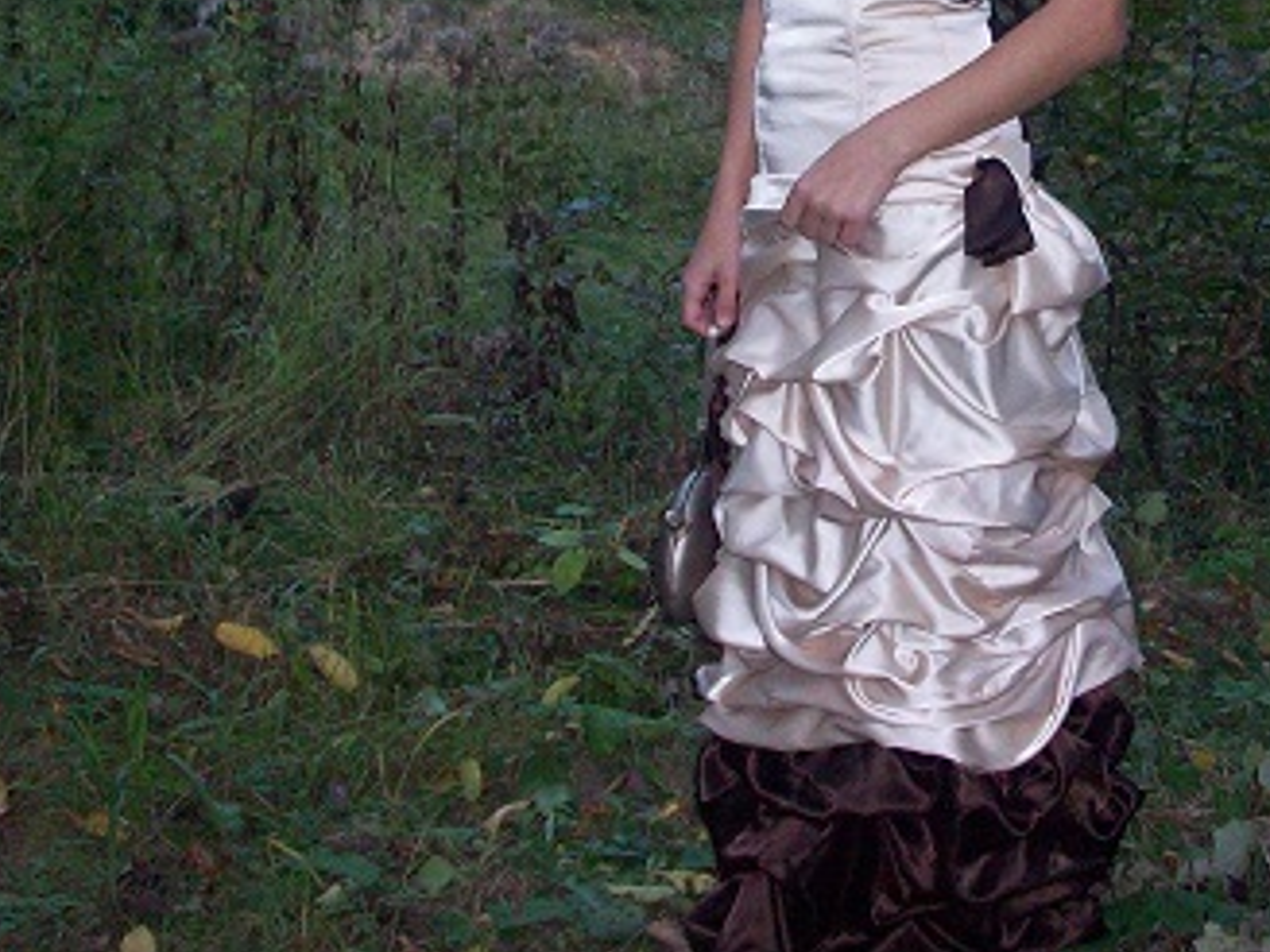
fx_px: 2531
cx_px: 914
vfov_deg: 21.1
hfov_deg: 27.9
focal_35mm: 69
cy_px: 199
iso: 200
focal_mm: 6.2
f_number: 2.8
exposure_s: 1/64
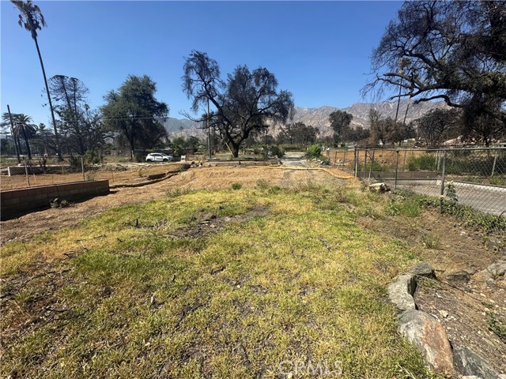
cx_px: 253
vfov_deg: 85.7
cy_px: 190
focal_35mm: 14
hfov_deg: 102.1
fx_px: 205
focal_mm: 2.22
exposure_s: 1/1383
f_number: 2.2
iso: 50
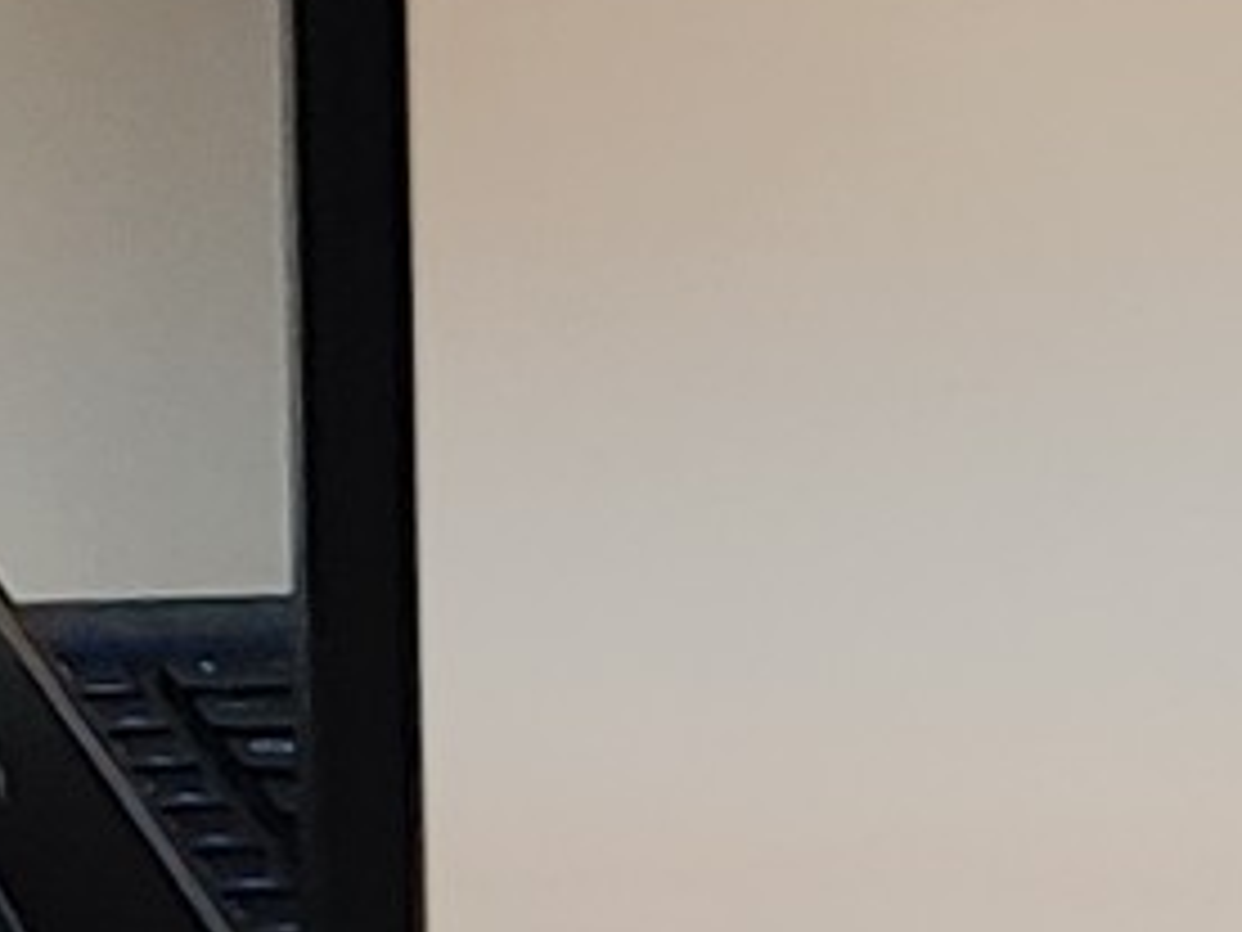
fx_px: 9185
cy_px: -230
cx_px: -1557
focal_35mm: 256
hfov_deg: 7.3
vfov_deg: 5.8
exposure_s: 1/75
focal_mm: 4.36
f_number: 1.8
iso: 50
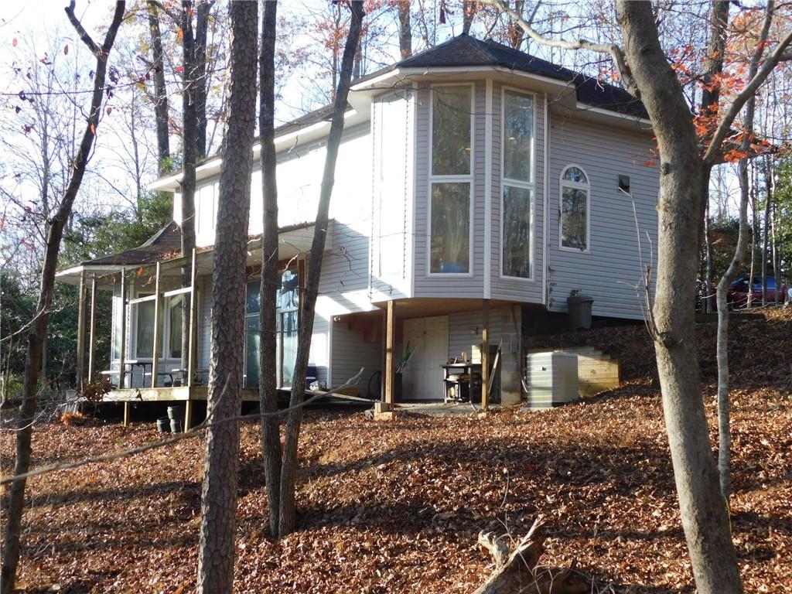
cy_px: 297
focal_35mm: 51
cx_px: 396
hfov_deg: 37.5
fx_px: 1167
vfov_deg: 28.6
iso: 125
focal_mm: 9
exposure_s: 1/100
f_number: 3.8
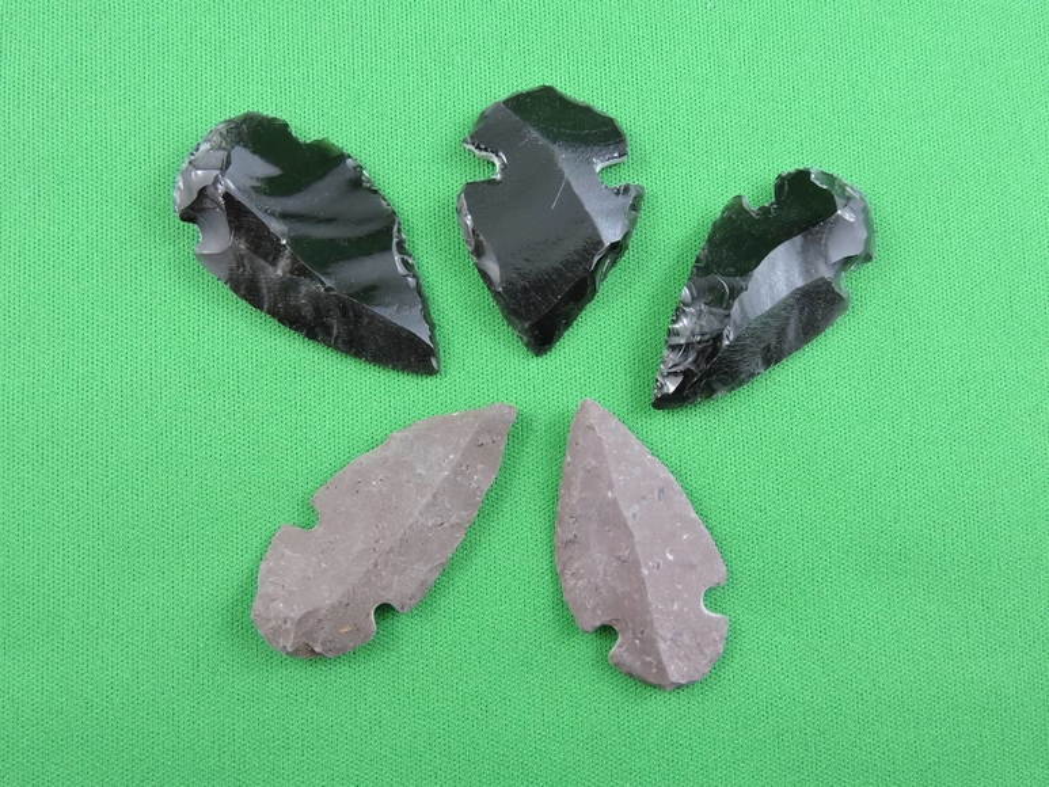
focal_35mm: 33
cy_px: 394
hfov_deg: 55.3
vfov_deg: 43.0
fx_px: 1000
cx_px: 524
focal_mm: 5.9
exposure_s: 1/100
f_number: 3.6
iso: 800
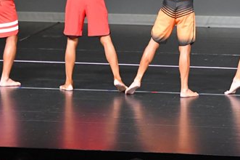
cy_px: -26
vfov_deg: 3.2
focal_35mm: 429
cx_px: 174
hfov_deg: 4.8
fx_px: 2857
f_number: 5.6
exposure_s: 1/400
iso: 6400
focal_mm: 122
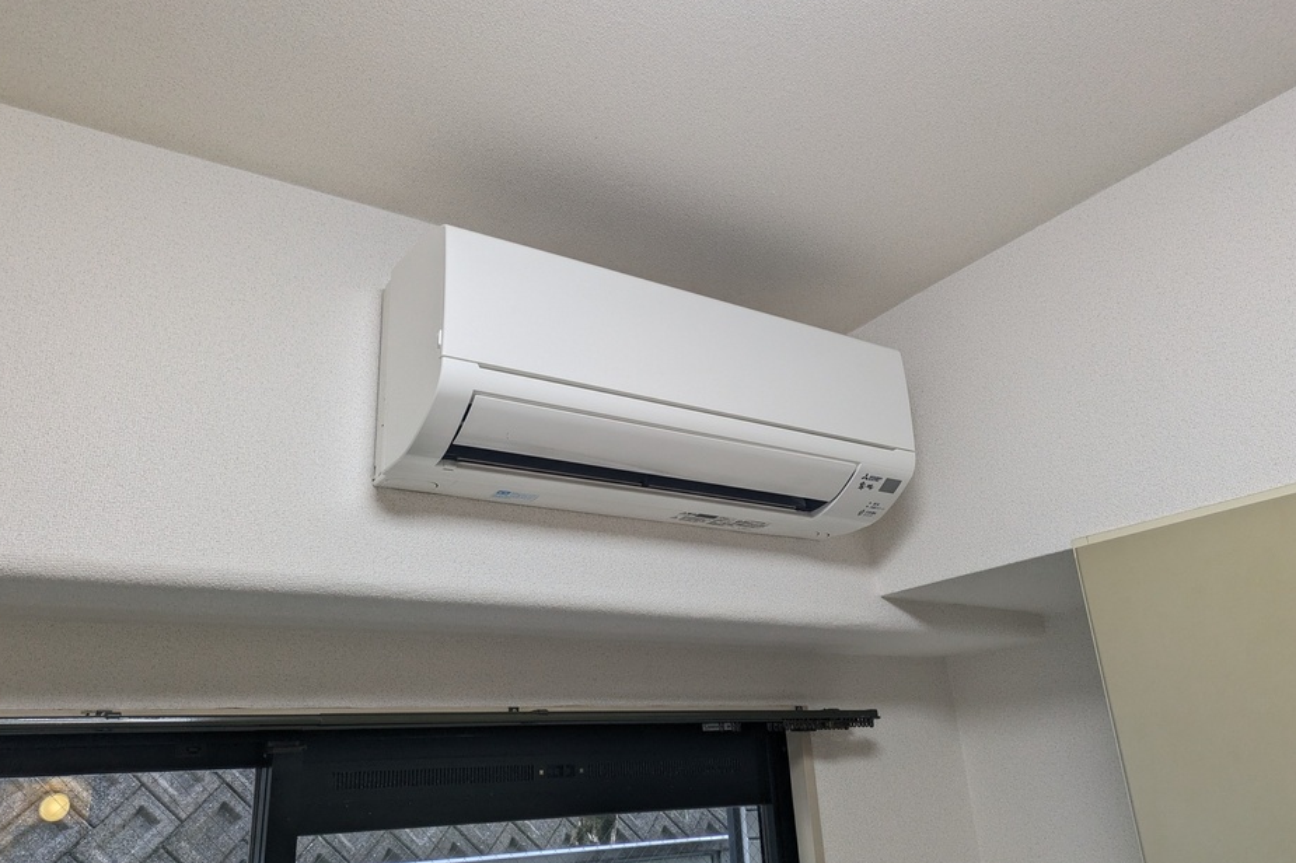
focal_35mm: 27
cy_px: 424
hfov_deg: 67.4
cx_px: 652
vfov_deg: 47.9
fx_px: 972
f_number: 1.89
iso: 141
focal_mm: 5.43
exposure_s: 1/120
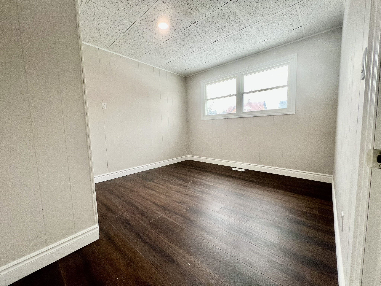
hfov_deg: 106.2
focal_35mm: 13
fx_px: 143
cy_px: 143
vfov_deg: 89.9
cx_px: 190
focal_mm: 1.57
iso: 64
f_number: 1.8
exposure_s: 1/100
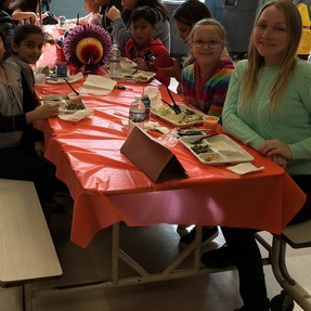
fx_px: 508
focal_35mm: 50
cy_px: 120
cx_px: 101
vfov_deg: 33.9
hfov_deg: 33.7
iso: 25
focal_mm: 4.15
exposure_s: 1/40
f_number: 2.2
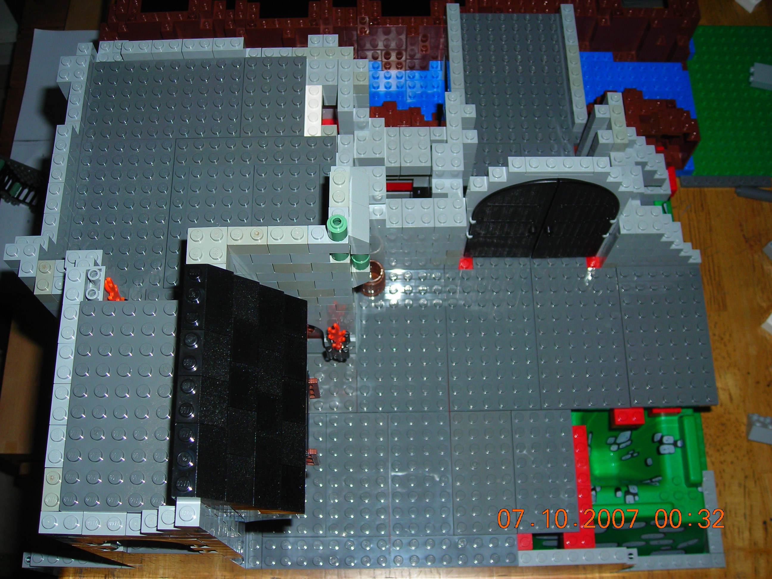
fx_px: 914
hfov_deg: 45.8
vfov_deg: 35.1
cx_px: 386
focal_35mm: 41
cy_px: 290
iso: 50
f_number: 3.3
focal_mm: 6.8
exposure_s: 1/60.1
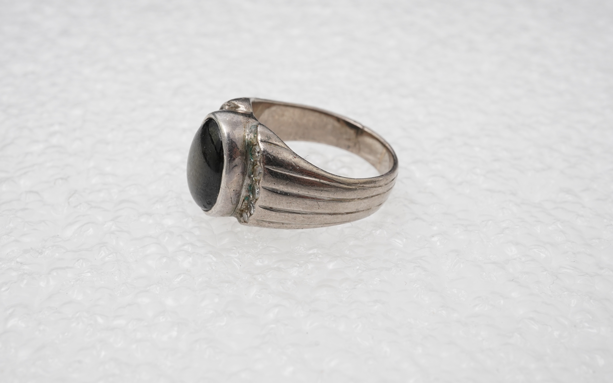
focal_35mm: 46
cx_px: 306
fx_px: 769
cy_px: 181
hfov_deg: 43.5
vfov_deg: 28.0
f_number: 22
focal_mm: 30
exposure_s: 1/100
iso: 500
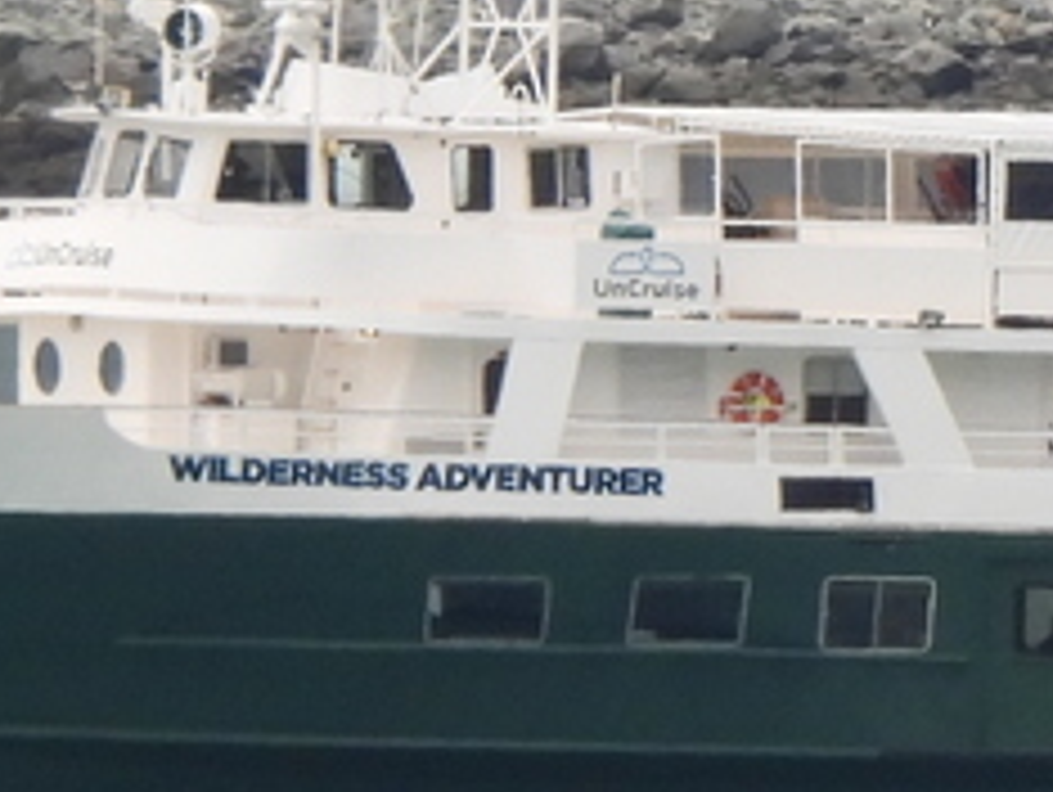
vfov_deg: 0.3
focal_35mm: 4372
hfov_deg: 0.5
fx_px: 133130
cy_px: -634
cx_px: 1917
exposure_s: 1/500
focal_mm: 143
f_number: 5.6
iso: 250
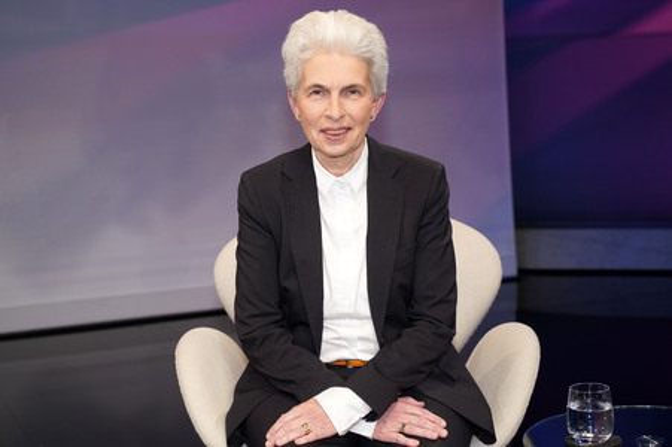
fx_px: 989
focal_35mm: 53
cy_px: 224
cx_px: 336
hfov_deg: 37.5
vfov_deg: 25.5
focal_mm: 53
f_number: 5
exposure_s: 1/160
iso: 2000
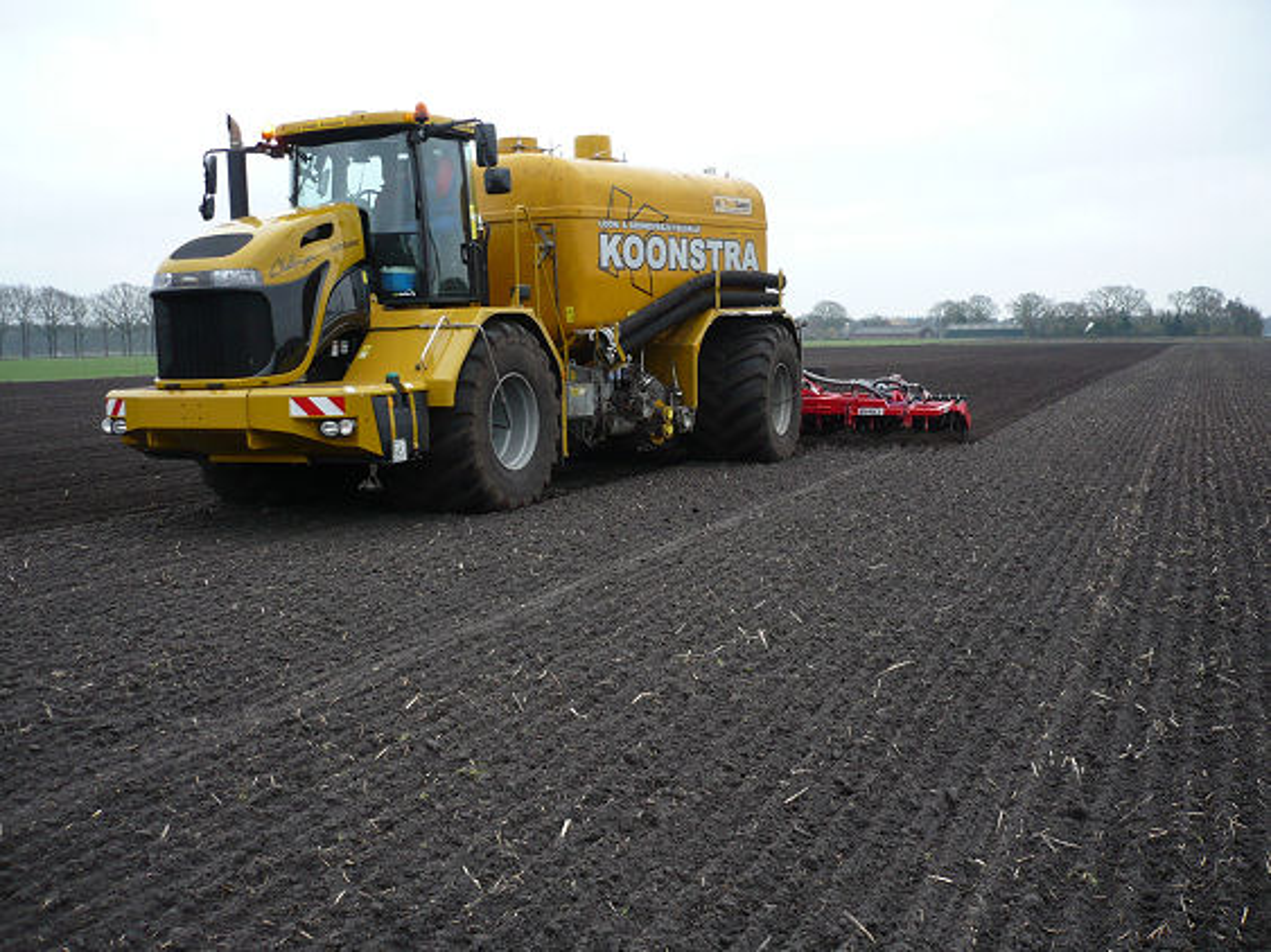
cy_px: 476
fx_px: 1285
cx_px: 636
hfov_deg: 52.6
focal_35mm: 35
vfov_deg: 40.7
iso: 100
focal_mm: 5.8
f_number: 2.8
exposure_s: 1/125
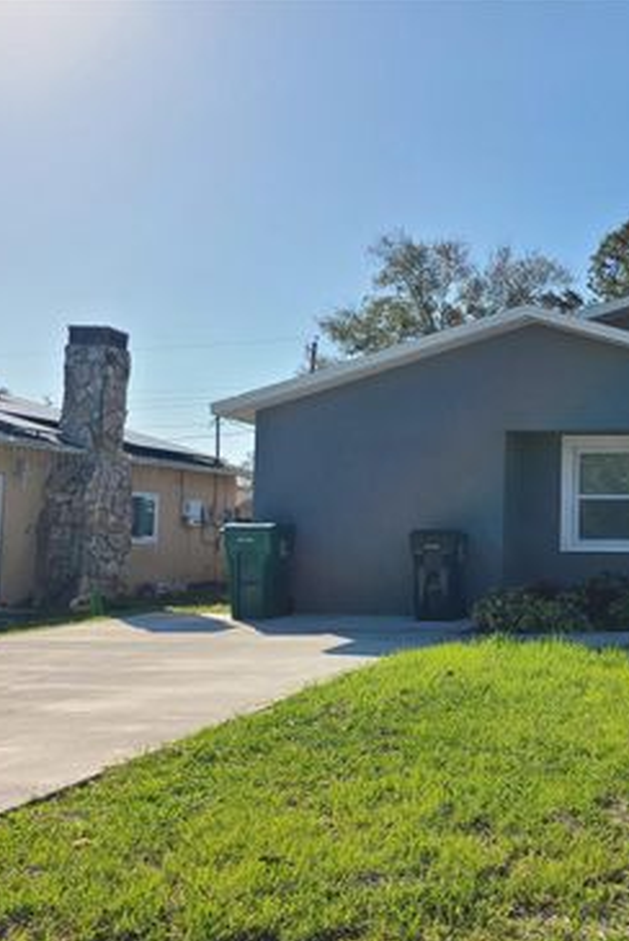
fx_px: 968
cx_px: 611
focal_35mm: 37
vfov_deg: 51.8
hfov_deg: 33.3
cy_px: 481
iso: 40
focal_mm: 5.4
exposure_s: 1/2436
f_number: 1.8
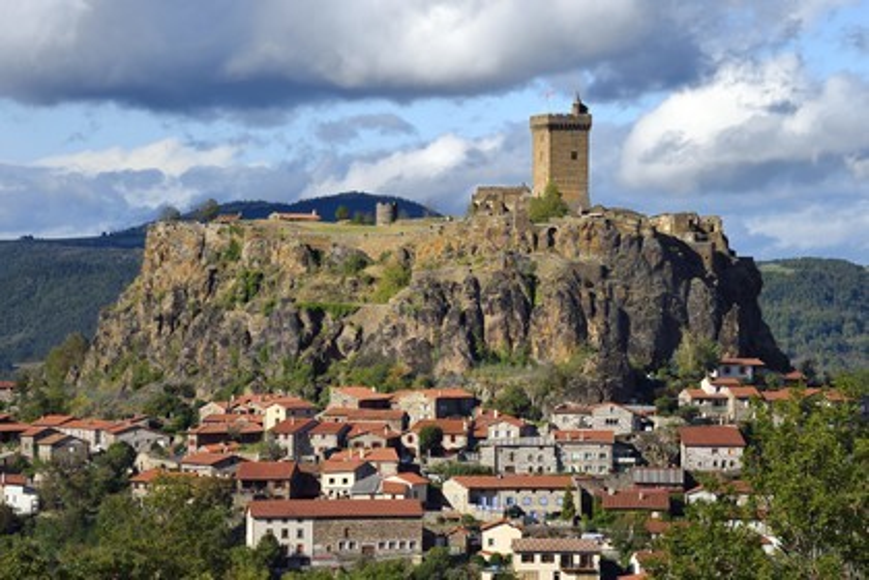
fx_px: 3741
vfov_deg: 8.9
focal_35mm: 155
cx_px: 434
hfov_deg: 13.2
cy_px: 290
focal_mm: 155
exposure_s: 1/250
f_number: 14
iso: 200
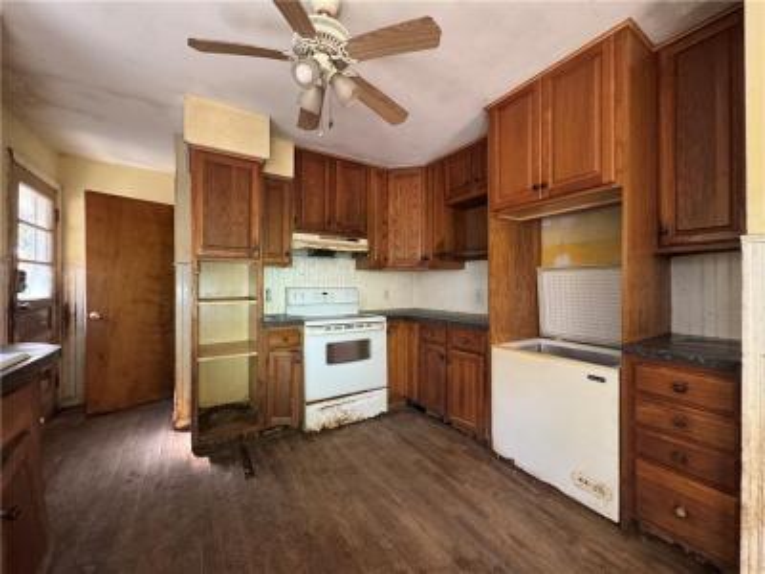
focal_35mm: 14
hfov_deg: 102.1
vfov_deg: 85.7
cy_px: 287
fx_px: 309
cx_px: 382
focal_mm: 2.22
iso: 500
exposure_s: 1/60
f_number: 2.2
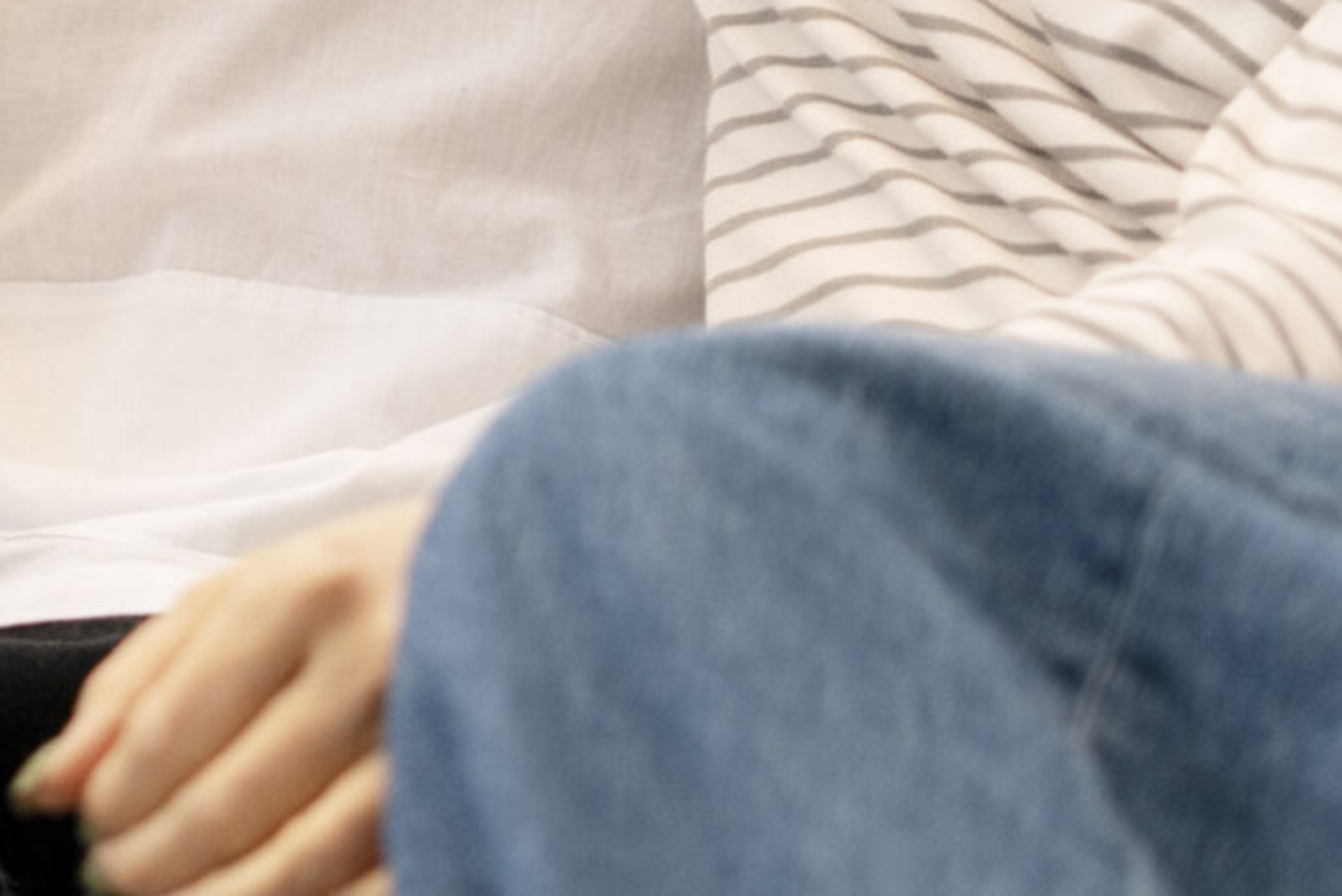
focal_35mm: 191
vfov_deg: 7.1
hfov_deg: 10.5
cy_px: -540
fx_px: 7121
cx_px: -547
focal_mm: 50
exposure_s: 1/200
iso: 640
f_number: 2.5
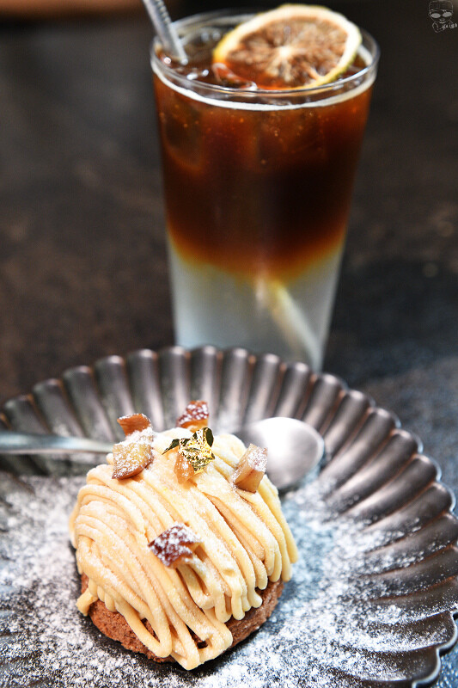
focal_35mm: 48
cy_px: 344
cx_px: 229
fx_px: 916
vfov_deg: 41.1
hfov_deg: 28.1
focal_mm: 48
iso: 1600
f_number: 5.6
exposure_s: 1/80
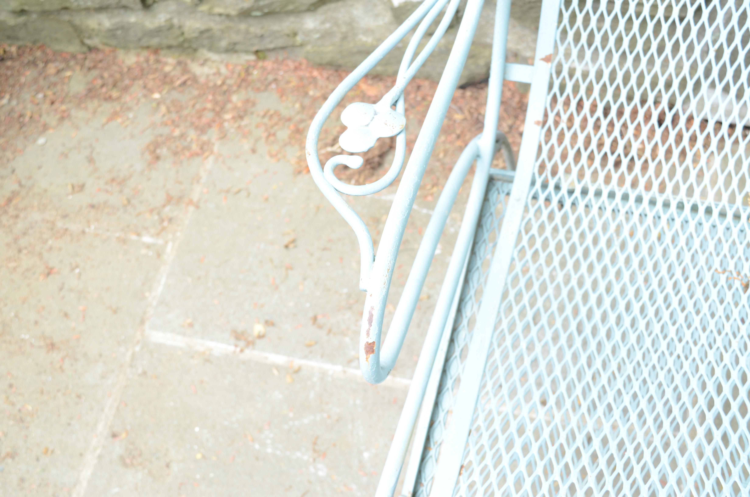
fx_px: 842
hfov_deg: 48.0
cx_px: 375
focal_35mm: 40
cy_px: 248
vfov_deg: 32.9
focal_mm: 27
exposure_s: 1/160
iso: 500
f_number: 5.6
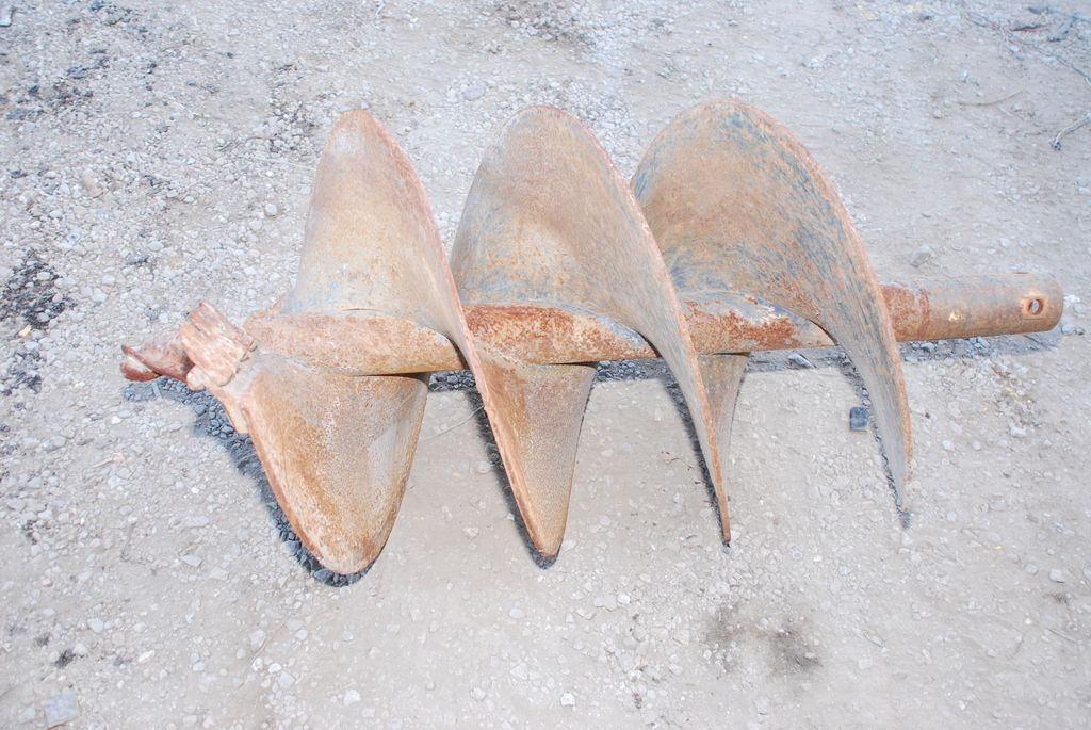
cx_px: 546
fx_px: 1092
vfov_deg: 37.0
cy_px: 365
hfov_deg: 53.1
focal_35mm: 36
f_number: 5
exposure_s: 1/60
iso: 200
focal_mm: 24
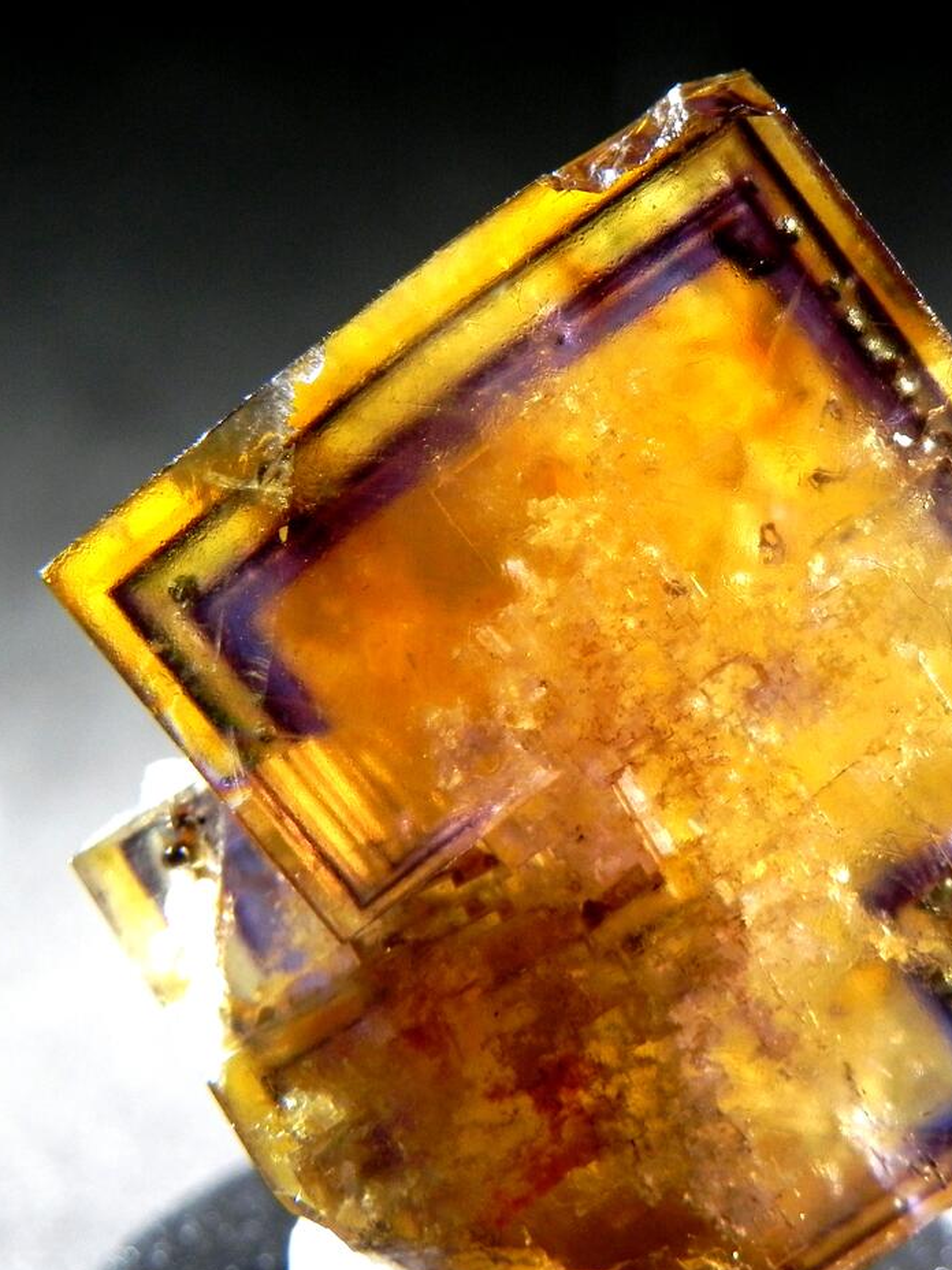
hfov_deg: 14.6
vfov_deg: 19.4
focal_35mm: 101
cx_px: 667
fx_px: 3704
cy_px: 636
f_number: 4
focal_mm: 13.4
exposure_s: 1/26.5
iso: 241
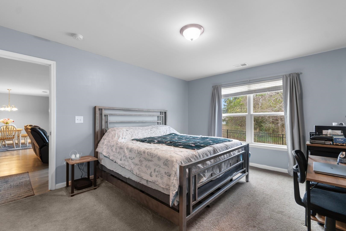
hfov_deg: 100.4
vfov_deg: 77.3
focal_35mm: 15
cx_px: 173
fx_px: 144
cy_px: 116
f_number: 4.5
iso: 100
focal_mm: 10
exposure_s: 1/2
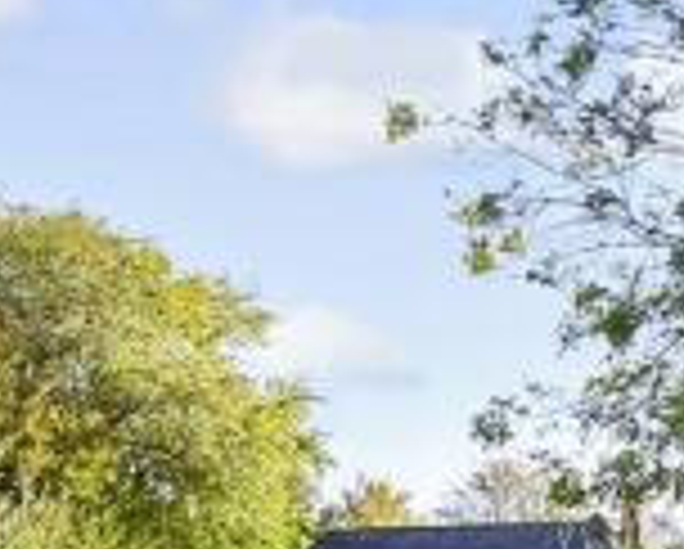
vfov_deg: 14.9
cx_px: 1341
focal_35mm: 101
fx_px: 2047
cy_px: 601
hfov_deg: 15.4
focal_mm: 11
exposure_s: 1/400
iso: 400
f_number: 8
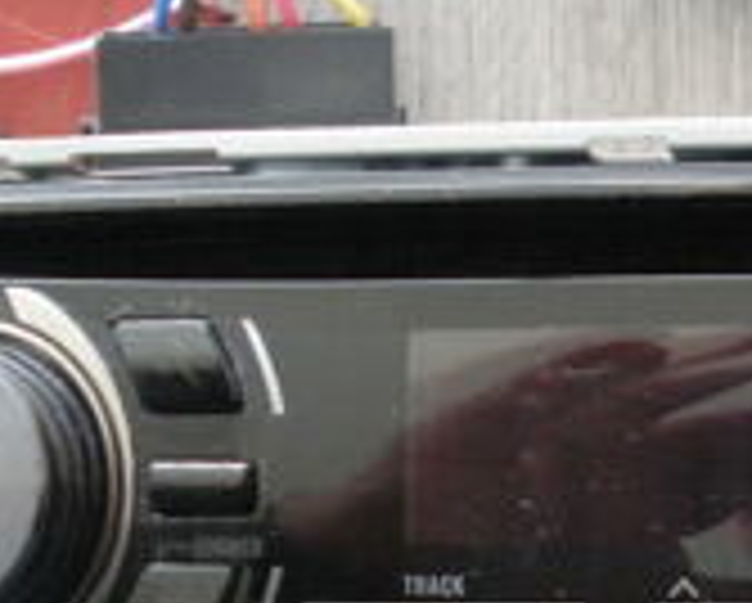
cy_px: 477
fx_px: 2184
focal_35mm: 98
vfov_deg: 15.6
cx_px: 680
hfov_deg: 19.2
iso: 400
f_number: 3.5
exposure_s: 1/10.5
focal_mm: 6.3
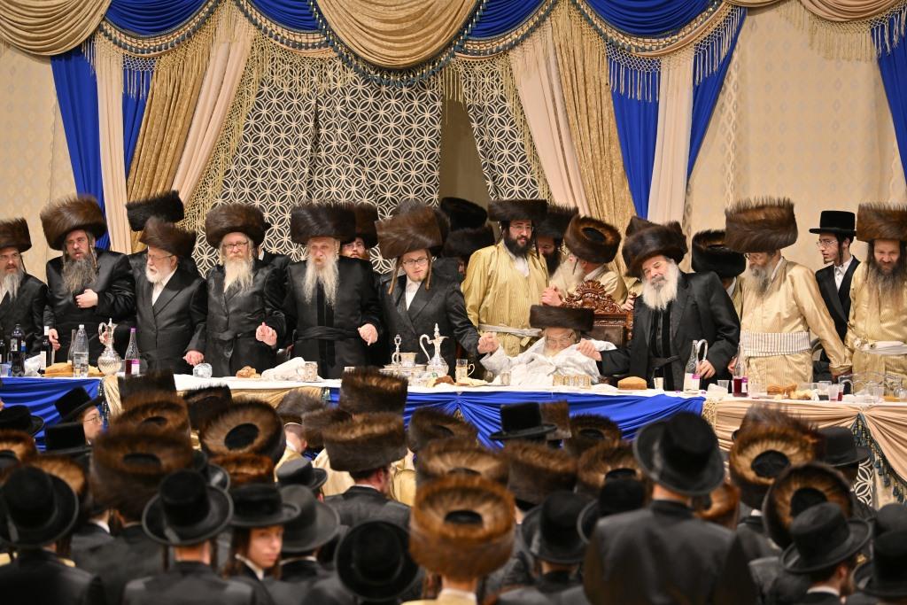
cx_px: 454
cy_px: 302
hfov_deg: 16.8
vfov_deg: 11.2
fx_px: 3074
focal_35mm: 122
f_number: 2.8
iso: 500
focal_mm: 122
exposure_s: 1/200
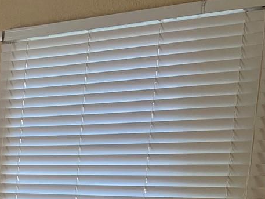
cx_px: -193
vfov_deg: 15.3
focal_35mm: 91
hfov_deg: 17.8
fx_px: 697
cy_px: 278
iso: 100
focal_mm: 5.7
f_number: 1.5
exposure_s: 1/120
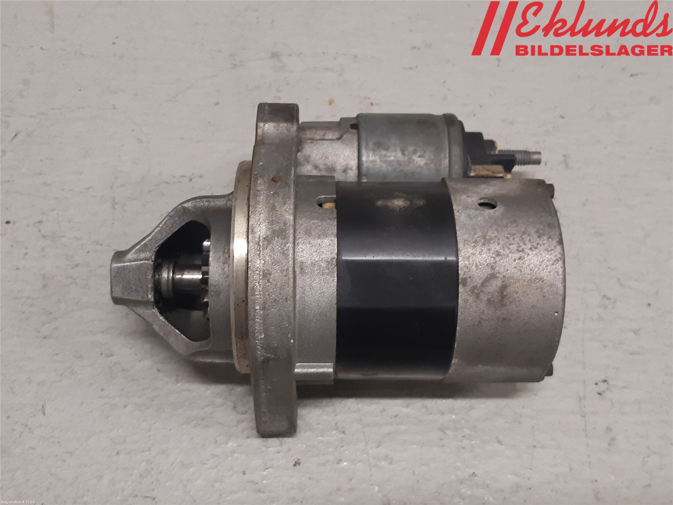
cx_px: 336
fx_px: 505
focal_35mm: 26
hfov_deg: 67.3
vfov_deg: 53.1
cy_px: 252
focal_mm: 3.93
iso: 125
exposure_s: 1/50
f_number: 1.7
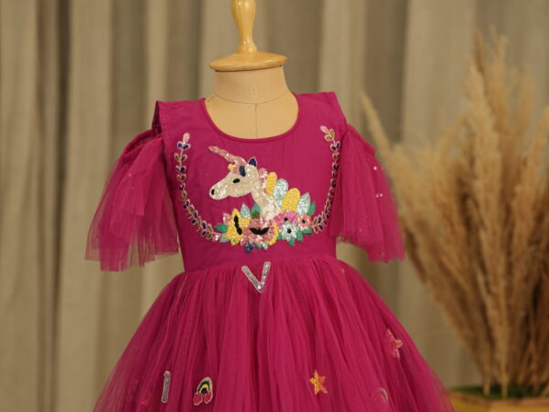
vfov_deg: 12.0
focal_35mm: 123
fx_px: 1950
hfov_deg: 16.0
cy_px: 253
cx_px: 274
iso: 250
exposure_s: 1/160
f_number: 2.2
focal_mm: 85
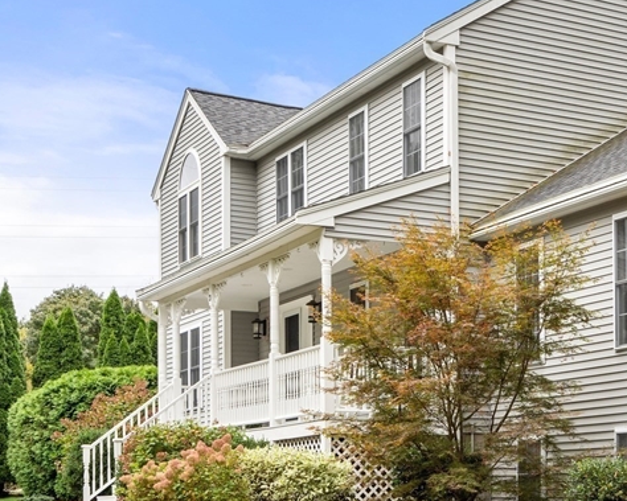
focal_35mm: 71
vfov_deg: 21.5
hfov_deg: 25.6
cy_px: 291
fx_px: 1317
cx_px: 603
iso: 320
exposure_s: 1/160
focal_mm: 35
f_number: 7.1
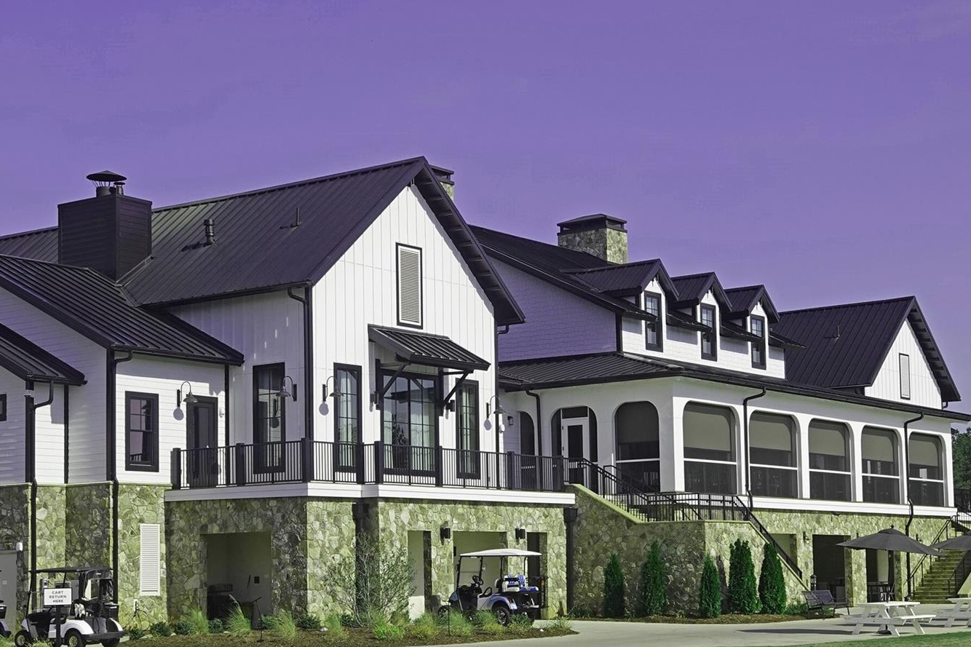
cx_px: 499
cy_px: 417
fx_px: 1780
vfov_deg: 20.6
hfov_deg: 30.5
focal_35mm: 66
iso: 100
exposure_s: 1/1000
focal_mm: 15.73
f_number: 4.5
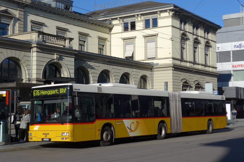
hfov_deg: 32.4
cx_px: 123
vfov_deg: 21.9
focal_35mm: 62
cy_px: 78
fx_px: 420
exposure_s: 1/1600
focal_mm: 12
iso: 80
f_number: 3.5
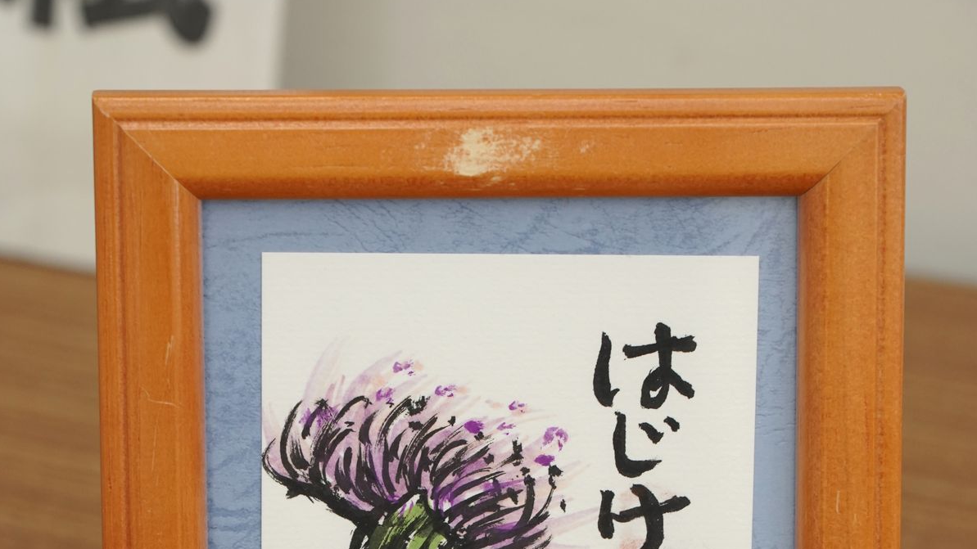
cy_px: 674
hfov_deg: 13.0
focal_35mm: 166
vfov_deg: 7.2
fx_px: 4300
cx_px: 486
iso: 2000
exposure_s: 1/50
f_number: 6.3
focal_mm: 105
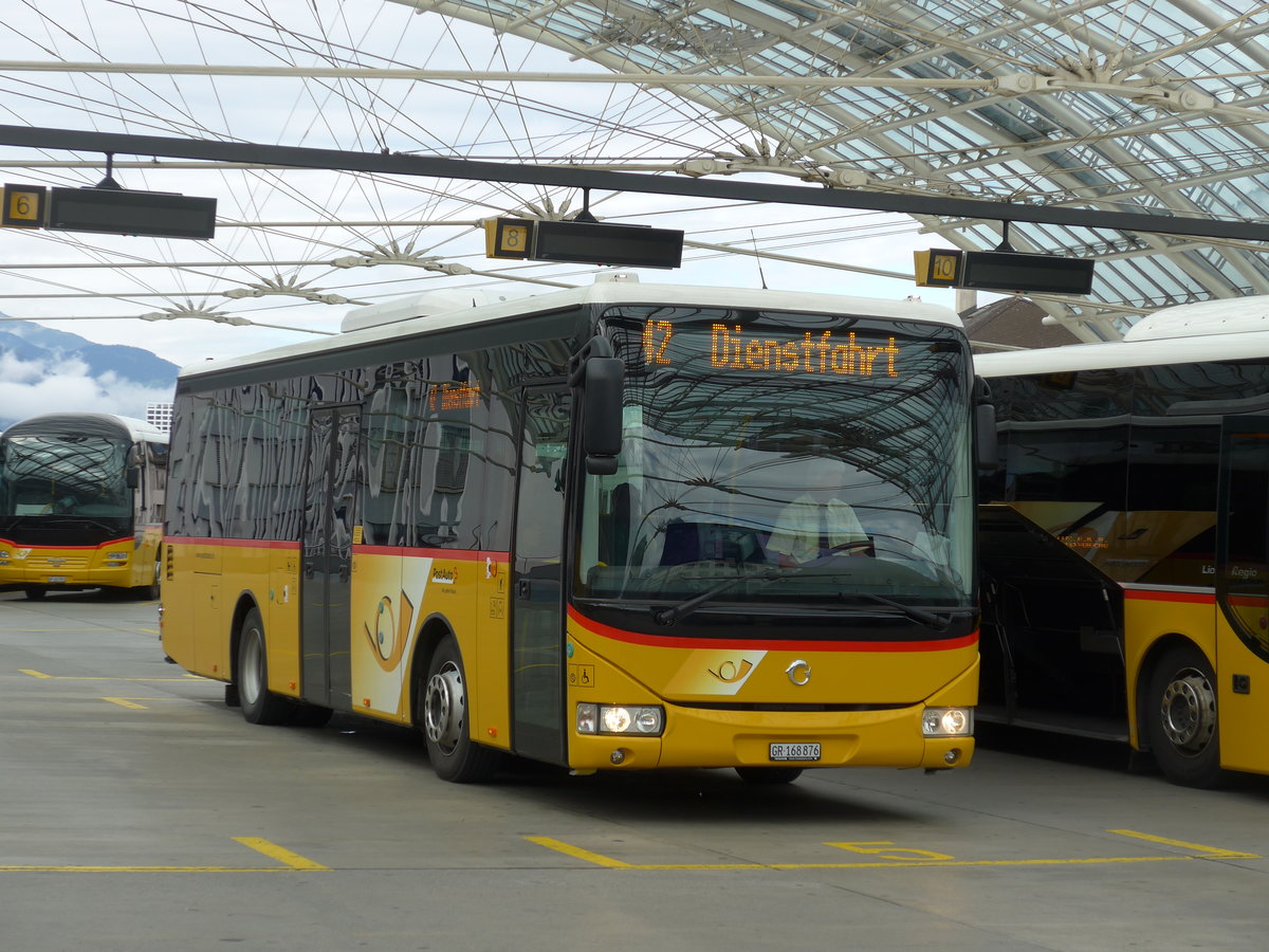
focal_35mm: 80
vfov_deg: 18.4
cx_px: 634
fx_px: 2933
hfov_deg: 24.4
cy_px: 476
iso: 80
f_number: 4.4
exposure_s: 1/200
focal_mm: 16
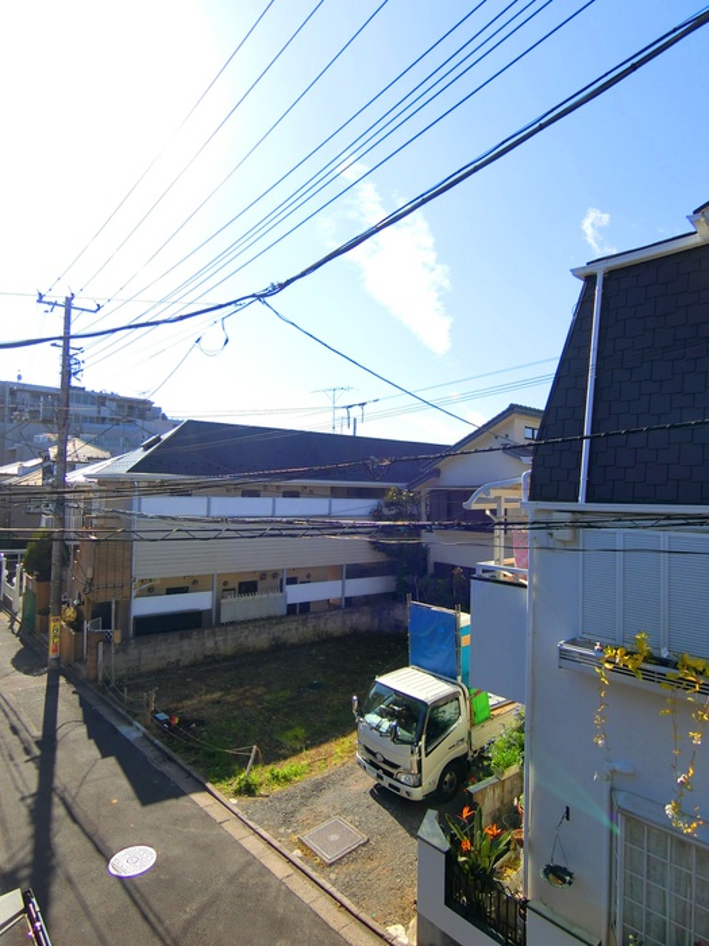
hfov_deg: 68.7
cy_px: 473
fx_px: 519
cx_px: 354
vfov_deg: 84.7
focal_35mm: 19
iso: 80
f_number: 6.9
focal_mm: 4.06
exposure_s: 1/250
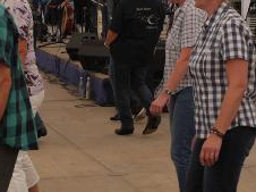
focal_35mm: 156
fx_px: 1152
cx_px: 195
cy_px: 76
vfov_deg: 9.5
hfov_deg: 12.6
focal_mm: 22
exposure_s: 1/125
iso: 200
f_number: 5
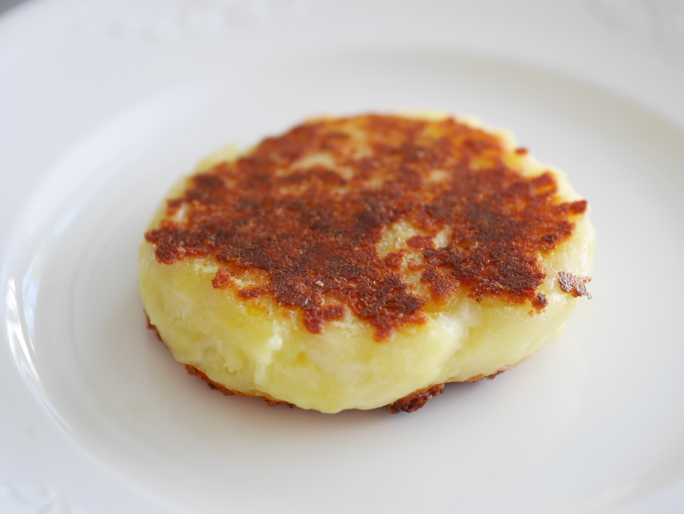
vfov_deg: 12.4
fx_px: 2372
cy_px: 257
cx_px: 342
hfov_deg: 16.4
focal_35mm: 120
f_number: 2.8
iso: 400
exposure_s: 1/125
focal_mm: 60
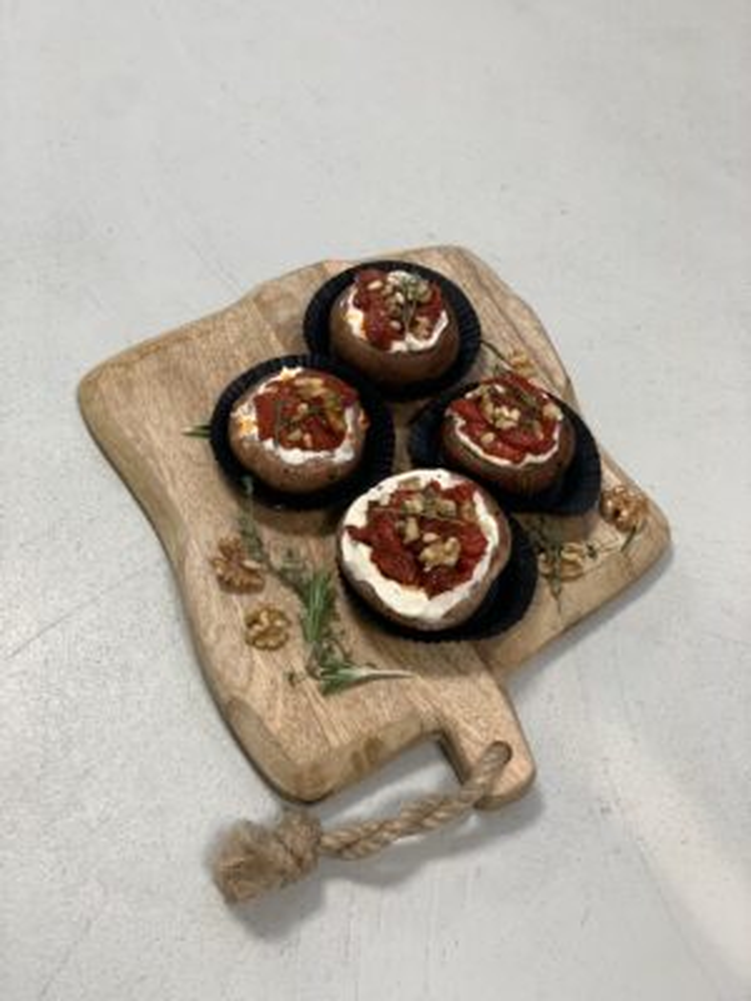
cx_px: 376
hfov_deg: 28.0
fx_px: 1504
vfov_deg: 36.8
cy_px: 500
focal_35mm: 52
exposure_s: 1/62
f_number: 2.4
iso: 125
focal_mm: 6
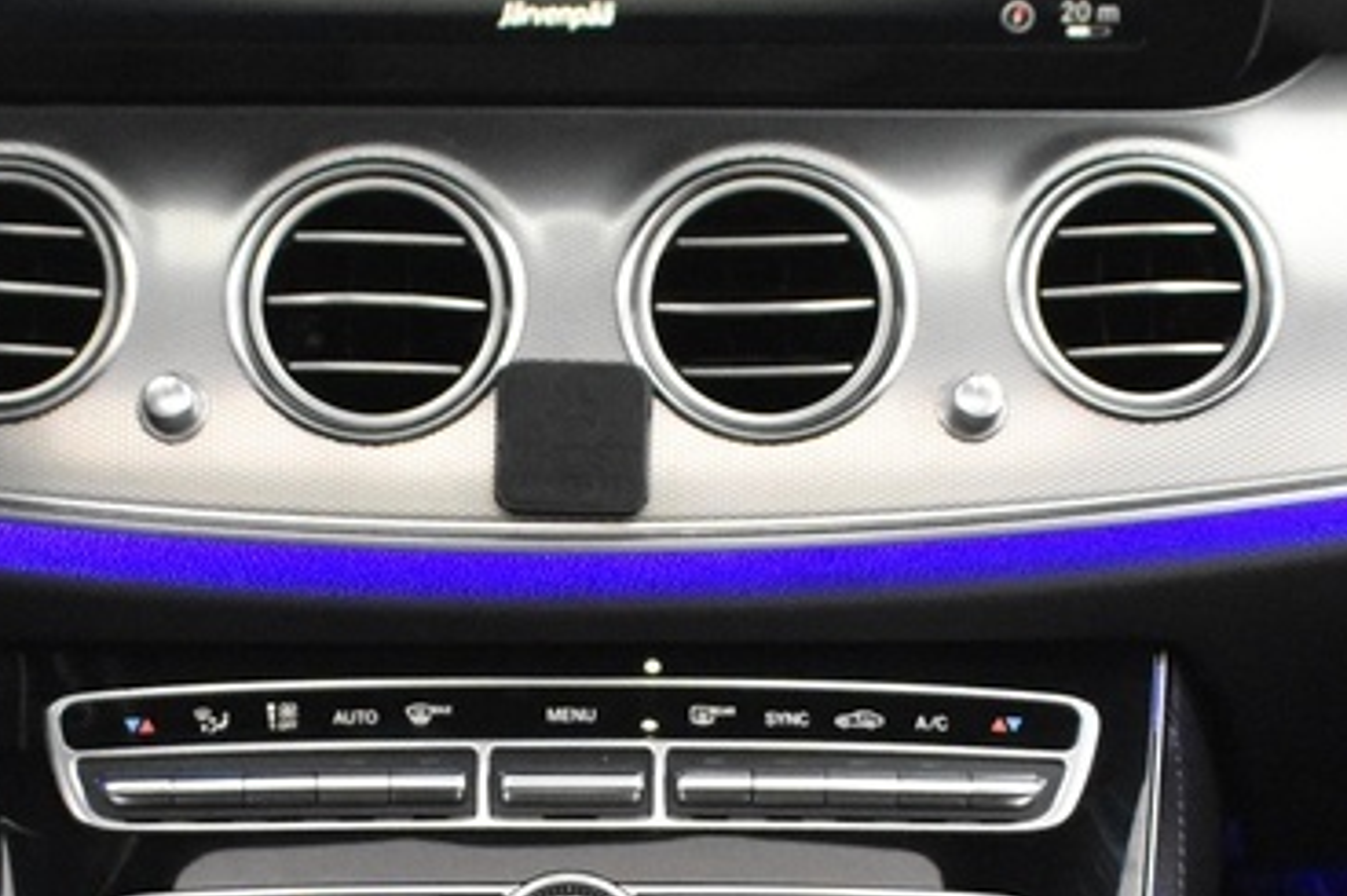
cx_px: 567
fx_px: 4450
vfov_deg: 11.1
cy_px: 1262
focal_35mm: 119
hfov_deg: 17.2
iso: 3200
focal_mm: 18
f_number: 3.5
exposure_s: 1/30
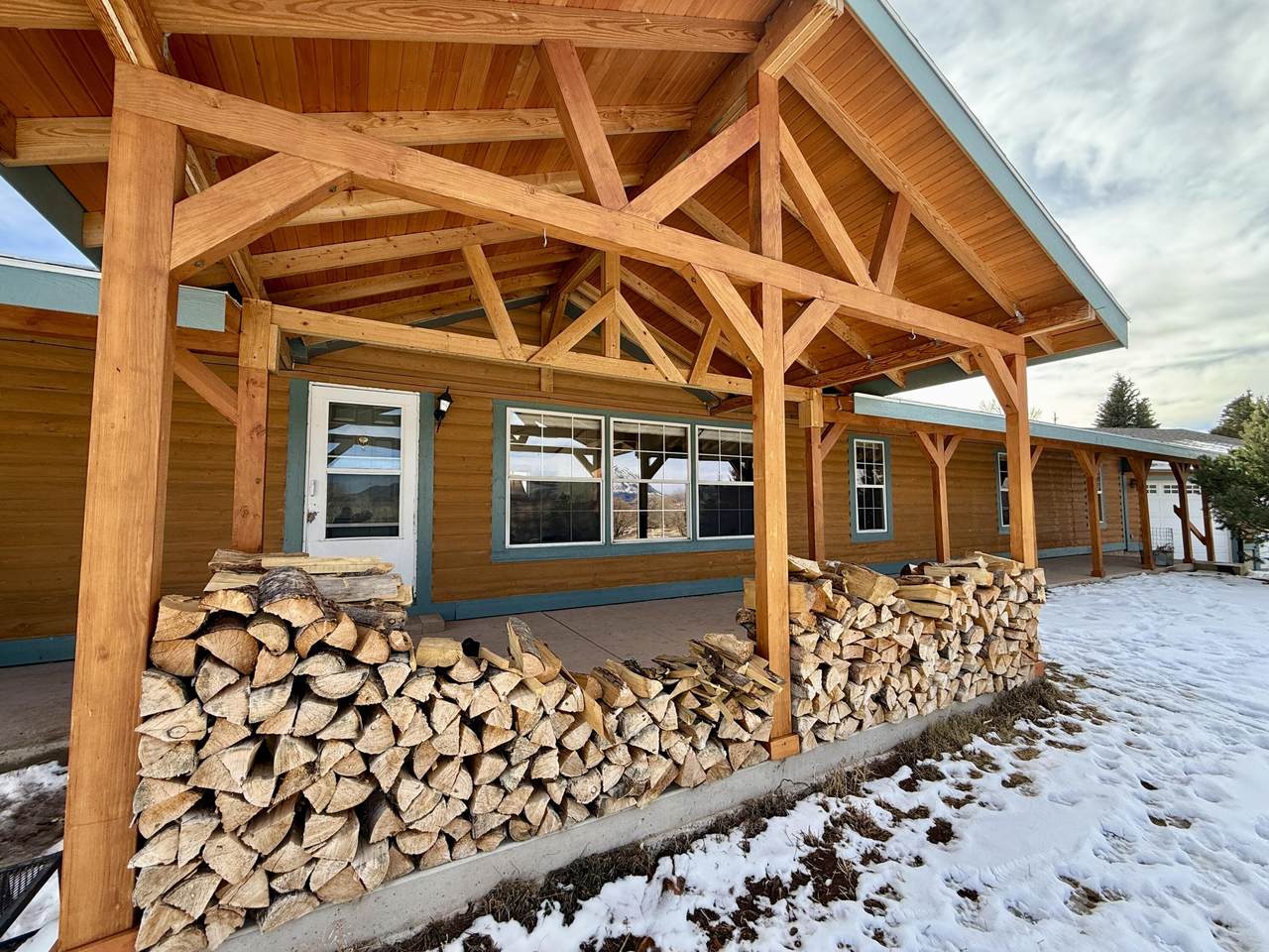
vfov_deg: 85.7
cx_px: 634
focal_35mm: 14
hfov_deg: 102.1
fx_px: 513
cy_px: 476
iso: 50
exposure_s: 1/430
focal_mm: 2.22
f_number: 2.2
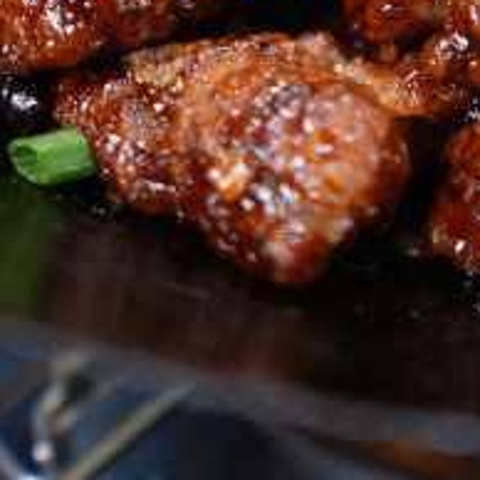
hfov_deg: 21.5
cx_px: 433
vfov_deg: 19.9
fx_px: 1235
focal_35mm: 79
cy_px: -167
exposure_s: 1/30
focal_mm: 15
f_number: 1.8
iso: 100
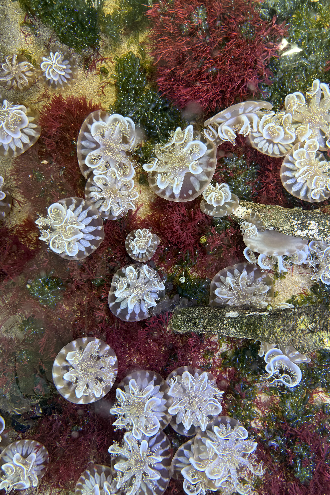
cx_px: 184
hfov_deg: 51.2
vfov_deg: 71.5
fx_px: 344
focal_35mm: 25
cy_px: 247
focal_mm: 6.76
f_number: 1.78
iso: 200
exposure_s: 1/60
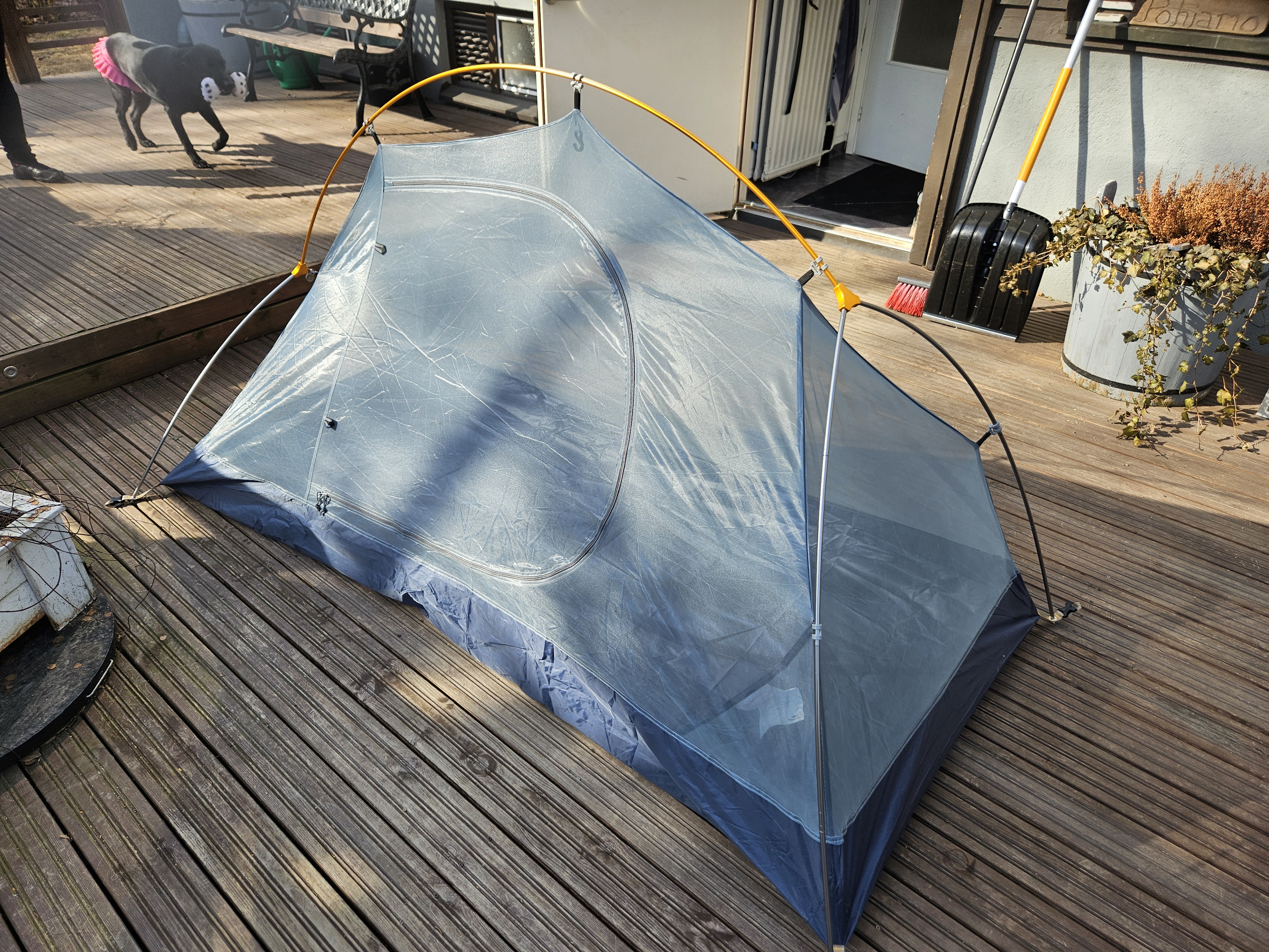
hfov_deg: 73.9
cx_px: 634
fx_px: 843
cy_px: 476
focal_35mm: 23
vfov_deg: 58.9
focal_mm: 5.4
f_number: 1.8
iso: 32
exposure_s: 1/575
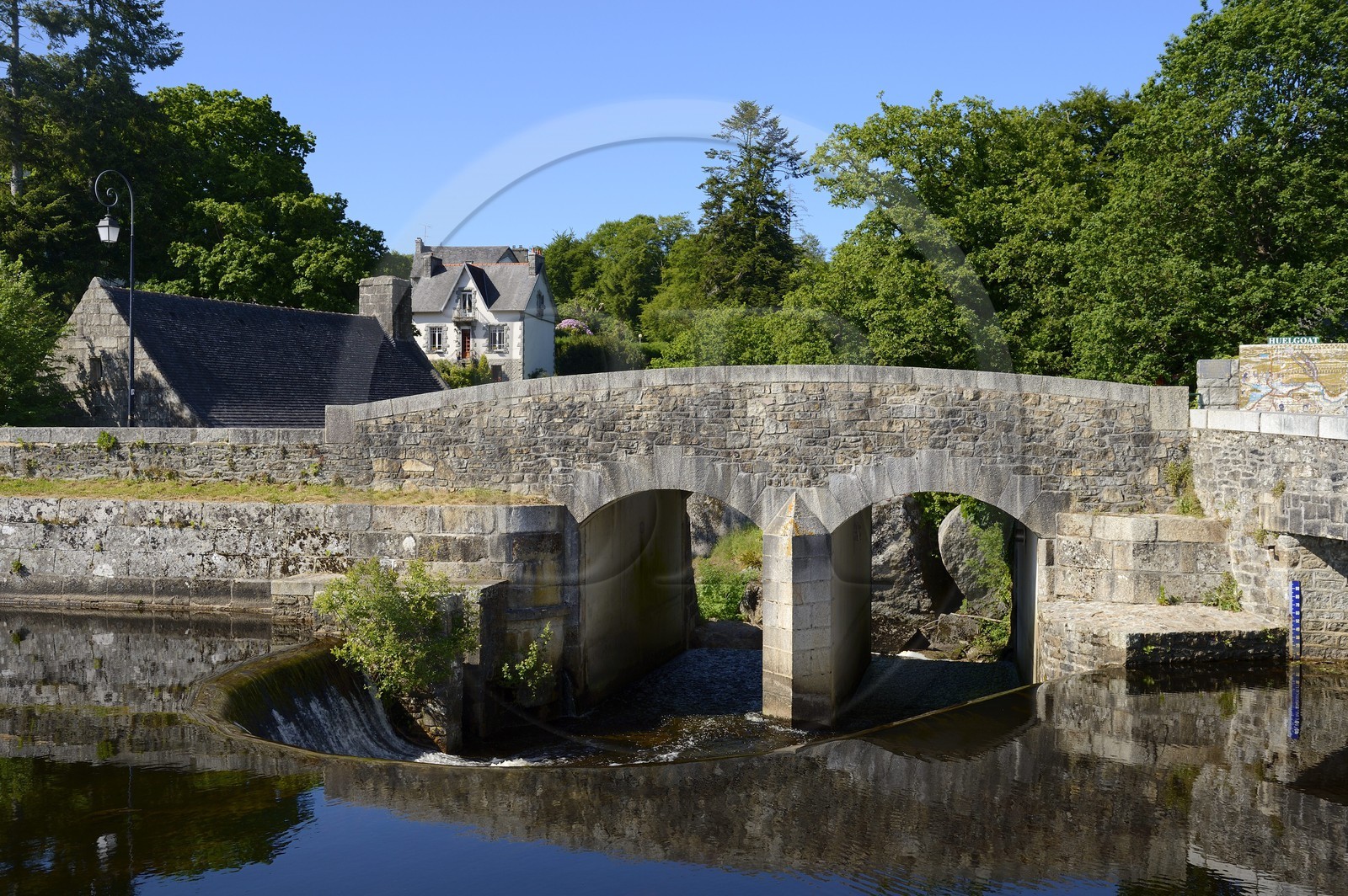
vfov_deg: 37.8
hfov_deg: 54.5
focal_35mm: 35
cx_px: 674
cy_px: 448
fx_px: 1309
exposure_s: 1/250
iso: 200
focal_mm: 35
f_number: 9
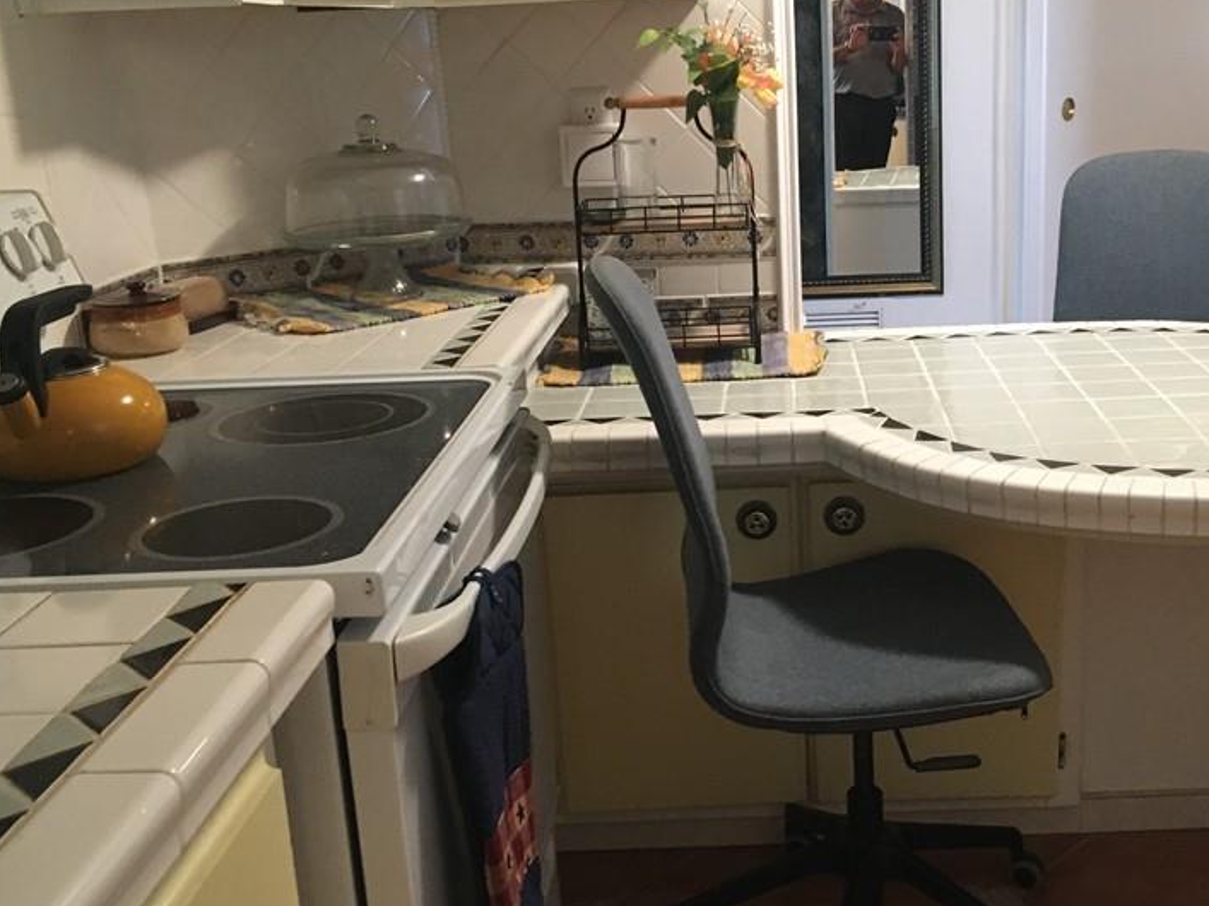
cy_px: 472
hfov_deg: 44.5
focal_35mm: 42
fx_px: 1467
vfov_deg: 34.3
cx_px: 749
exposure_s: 1/20
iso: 200
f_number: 2.2
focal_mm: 4.15
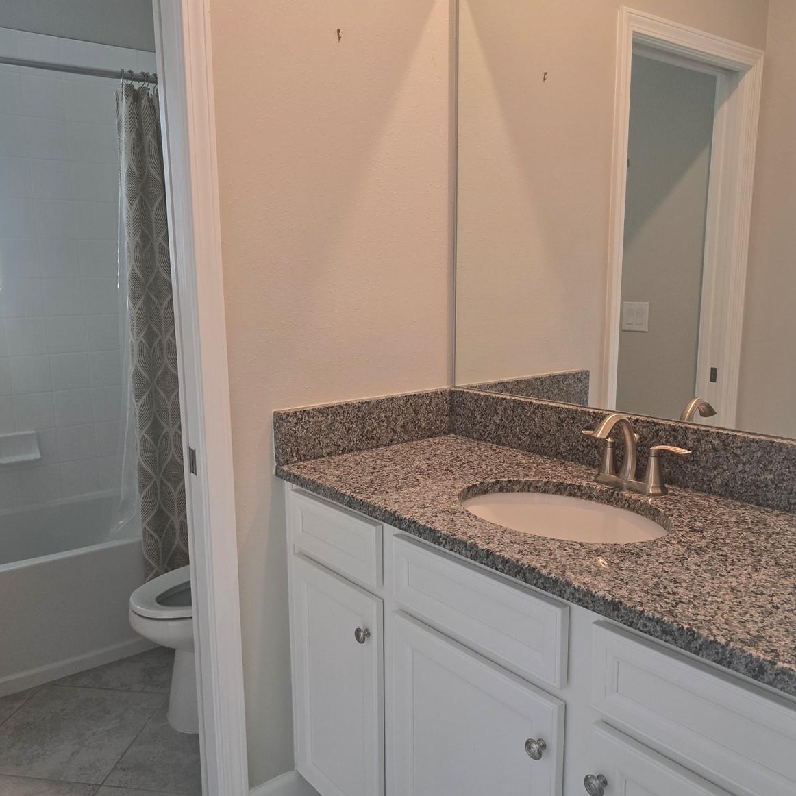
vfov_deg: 57.3
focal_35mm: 28
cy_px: 406
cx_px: 376
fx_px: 728
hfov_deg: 57.3
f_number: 1.7
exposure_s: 1/120
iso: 160
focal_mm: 6.3
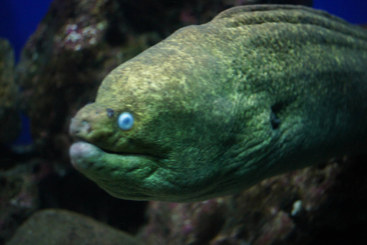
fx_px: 459
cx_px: 184
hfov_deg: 43.6
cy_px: 122
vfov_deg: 29.9
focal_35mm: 45
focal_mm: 30
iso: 1600
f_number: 2.8
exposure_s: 1/15
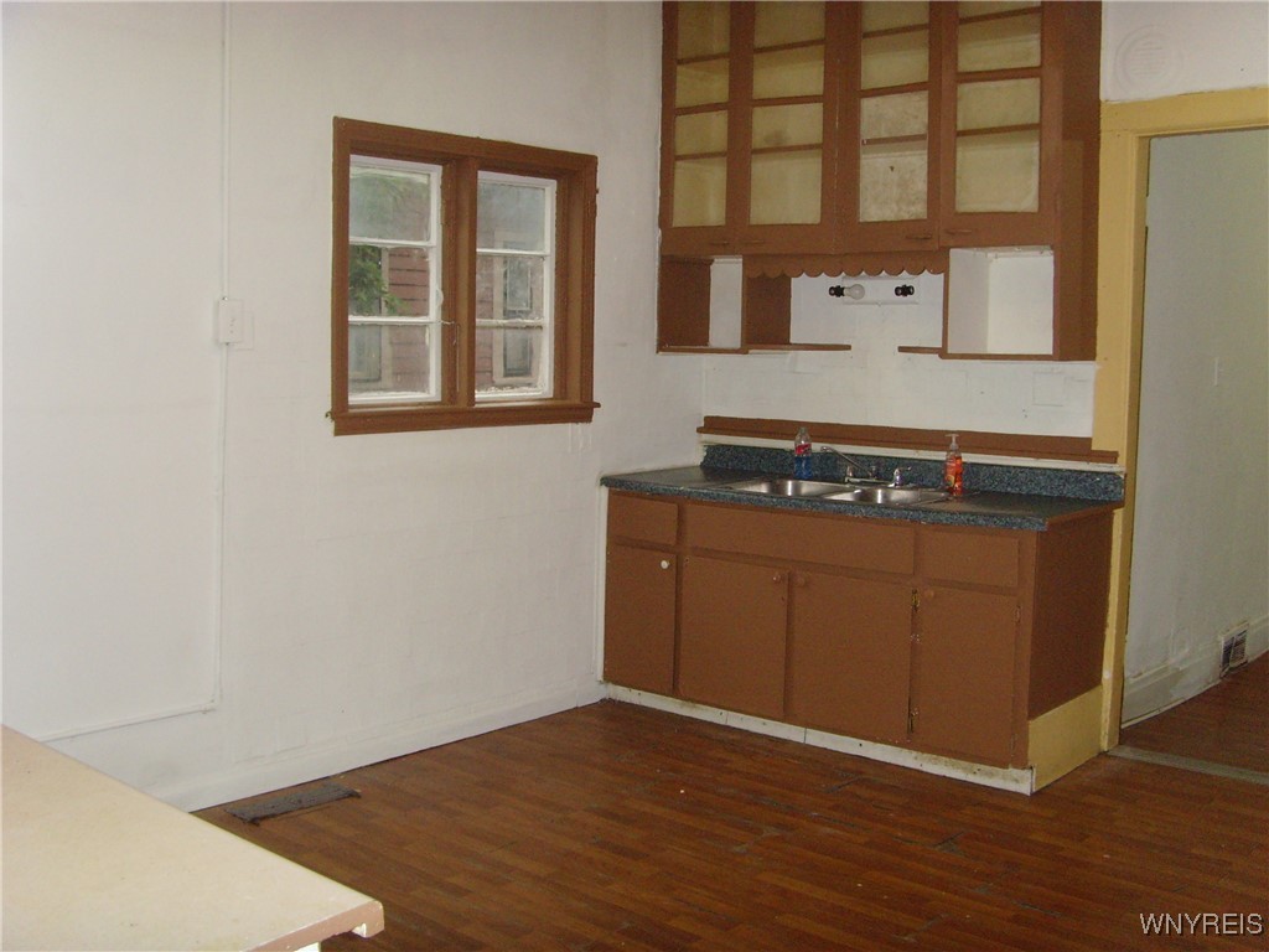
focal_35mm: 39
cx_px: 634
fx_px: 1430
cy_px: 476
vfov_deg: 36.8
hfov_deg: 47.9
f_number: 3.5
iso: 200
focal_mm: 6.6
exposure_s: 1/45
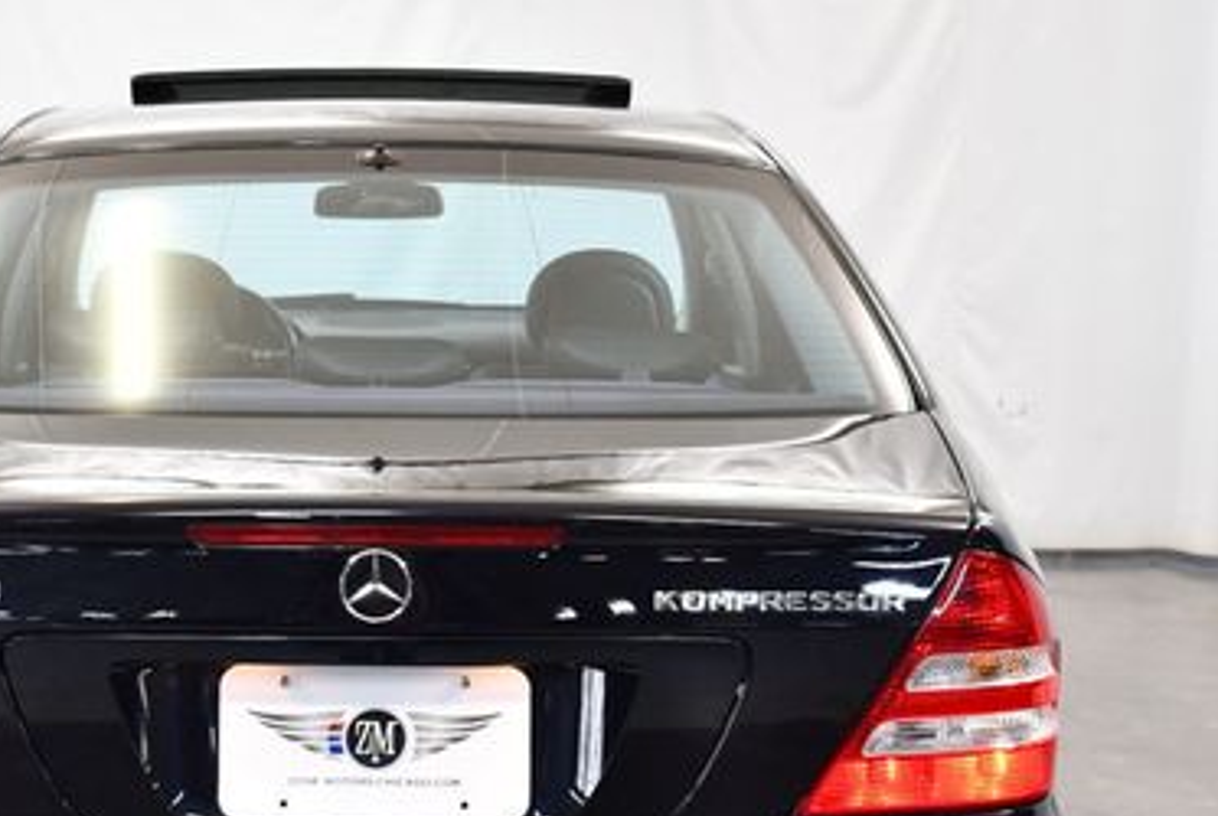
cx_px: 392
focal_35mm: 72
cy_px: 643
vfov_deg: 18.8
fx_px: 2440
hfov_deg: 27.8
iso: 1400
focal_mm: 21
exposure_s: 1/125
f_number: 3.8
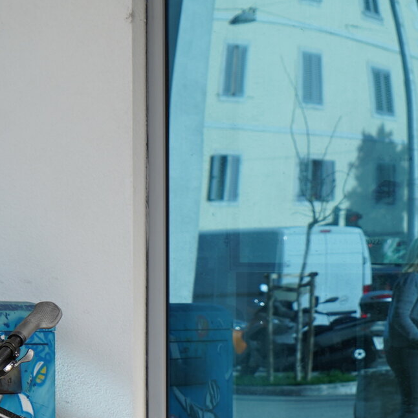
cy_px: 538
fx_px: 2254
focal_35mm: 165
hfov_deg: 10.4
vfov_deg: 10.4
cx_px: 506
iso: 100
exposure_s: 1/320
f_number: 5.6
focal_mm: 49
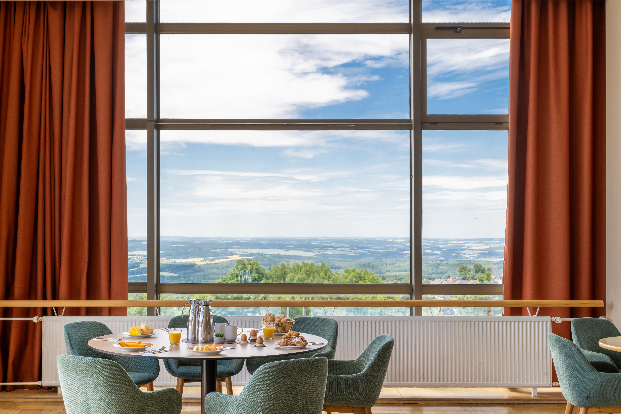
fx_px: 828
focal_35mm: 48
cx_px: 310
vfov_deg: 28.1
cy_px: 207
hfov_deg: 41.1
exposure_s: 1/80
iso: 64
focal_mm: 48
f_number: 11
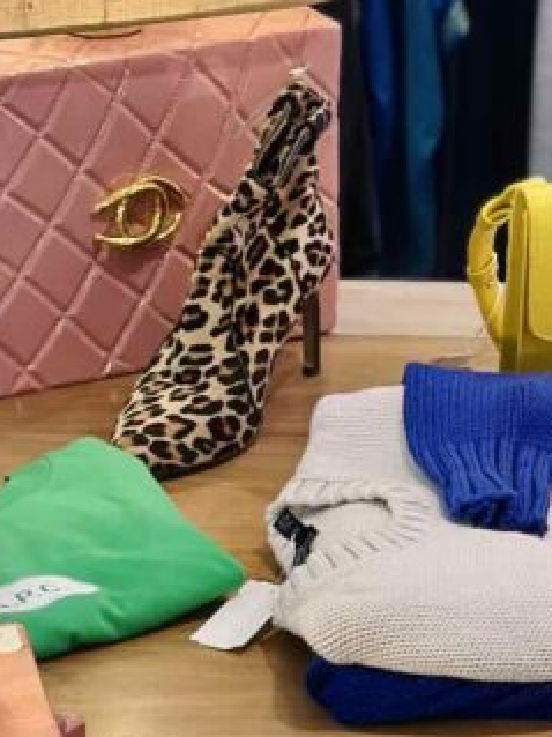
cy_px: 437
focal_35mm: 154
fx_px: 3277
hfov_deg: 9.6
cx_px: 418
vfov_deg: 12.8
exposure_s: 1/100
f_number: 1.78
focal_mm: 6.86
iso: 100
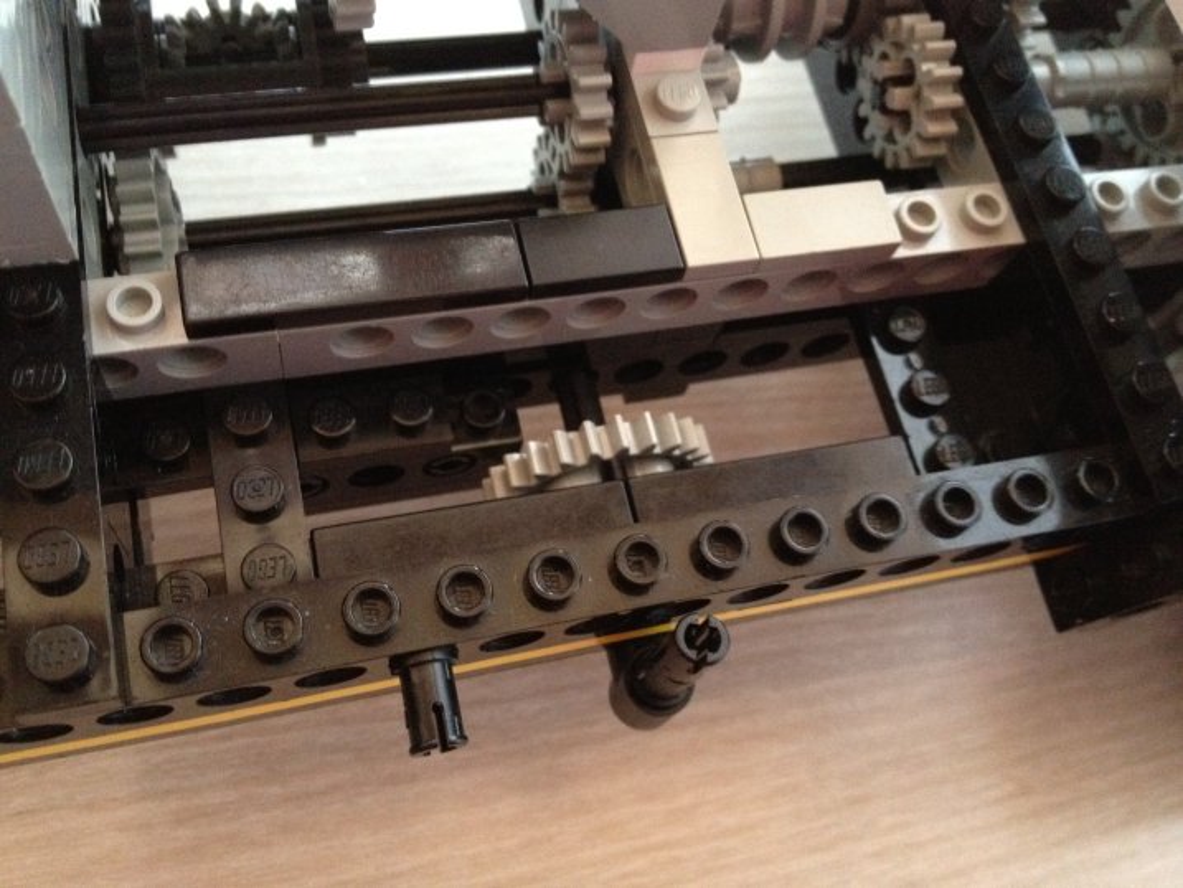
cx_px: 592
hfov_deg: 52.6
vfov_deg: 40.7
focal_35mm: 35
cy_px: 444
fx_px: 1196
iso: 640
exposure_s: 1/15
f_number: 2.4
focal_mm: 4.28
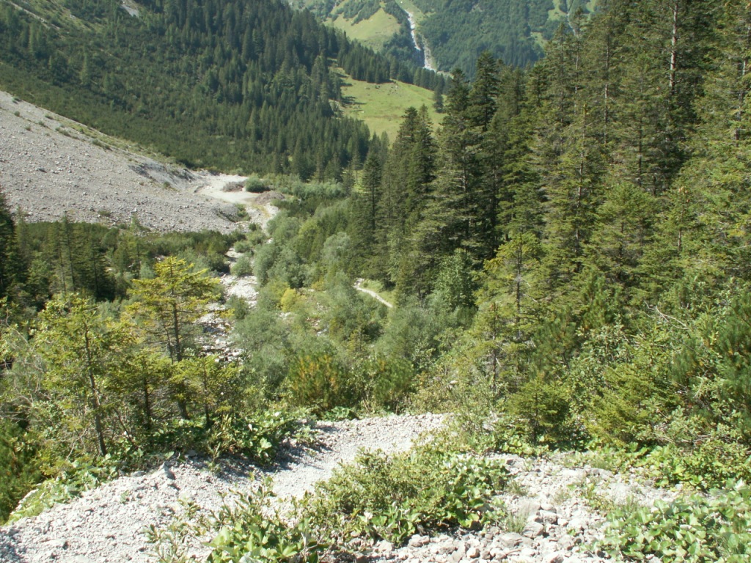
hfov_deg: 52.6
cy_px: 282
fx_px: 759
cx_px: 376
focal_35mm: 35
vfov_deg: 40.7
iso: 50
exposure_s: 1/125
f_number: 5
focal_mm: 5.86
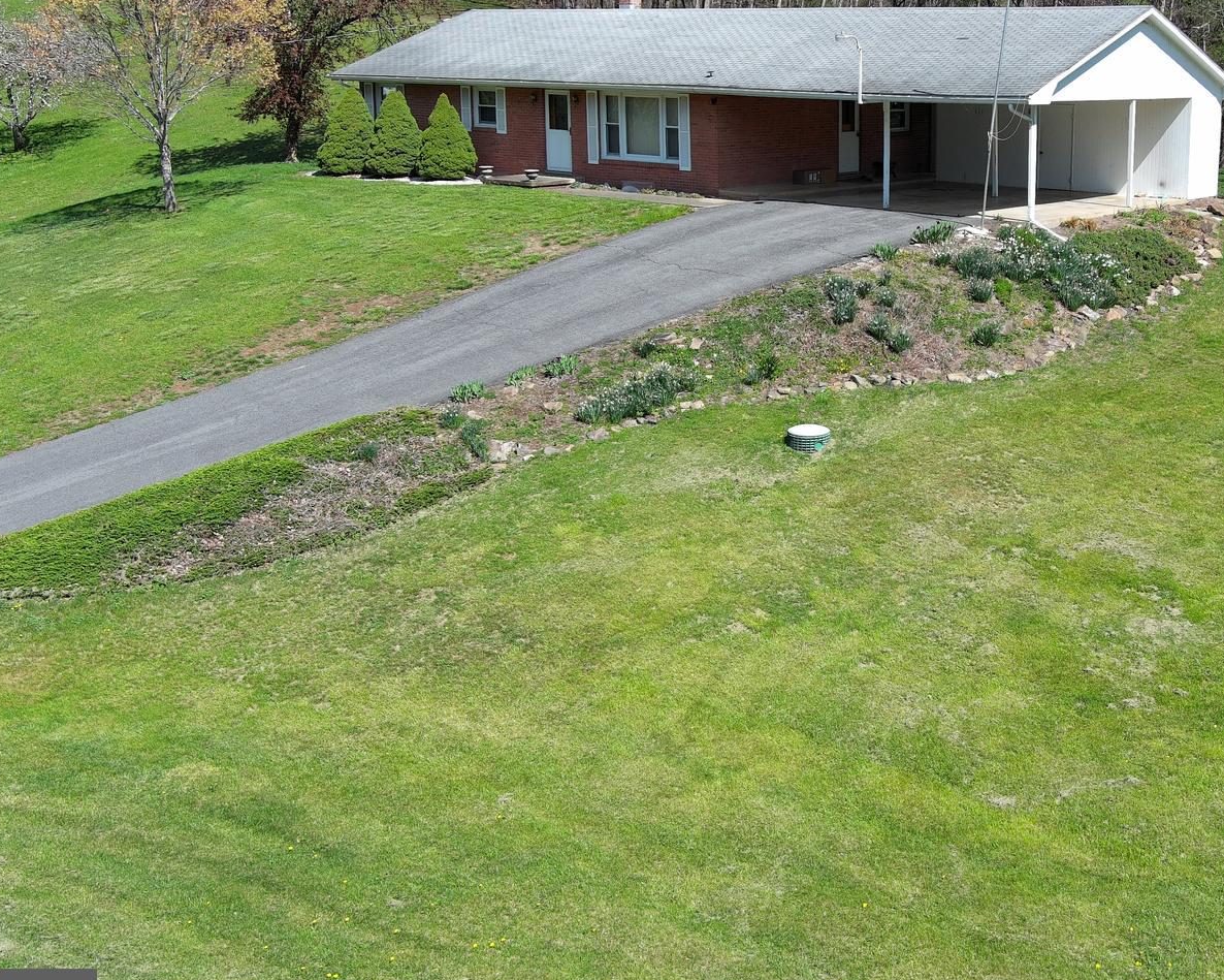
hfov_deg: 38.5
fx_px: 1703
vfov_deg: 31.9
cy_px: 339
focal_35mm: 47
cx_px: 925
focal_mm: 10.57
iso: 100
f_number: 2.8
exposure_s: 1/851
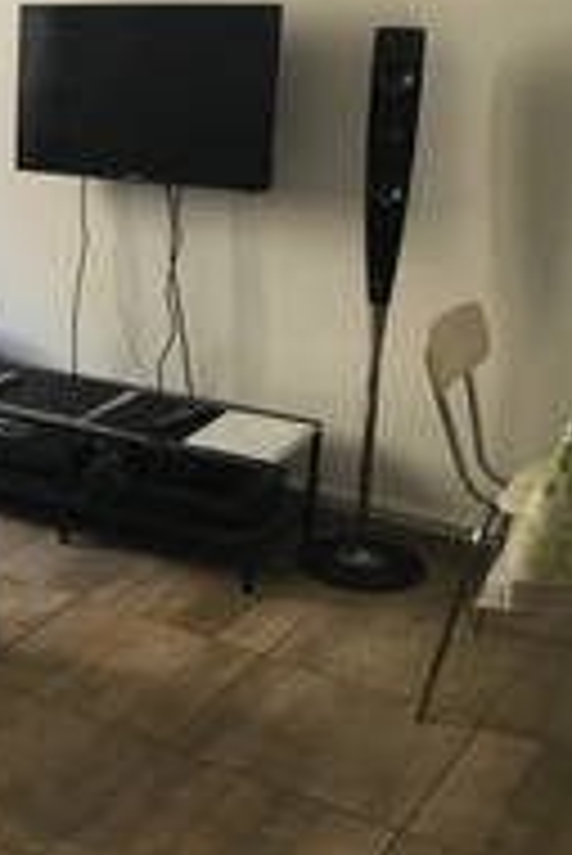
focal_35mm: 61
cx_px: -81
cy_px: 360
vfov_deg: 32.8
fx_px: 1451
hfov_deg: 21.0
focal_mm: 3.3
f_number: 2.4
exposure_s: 1/33
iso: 100
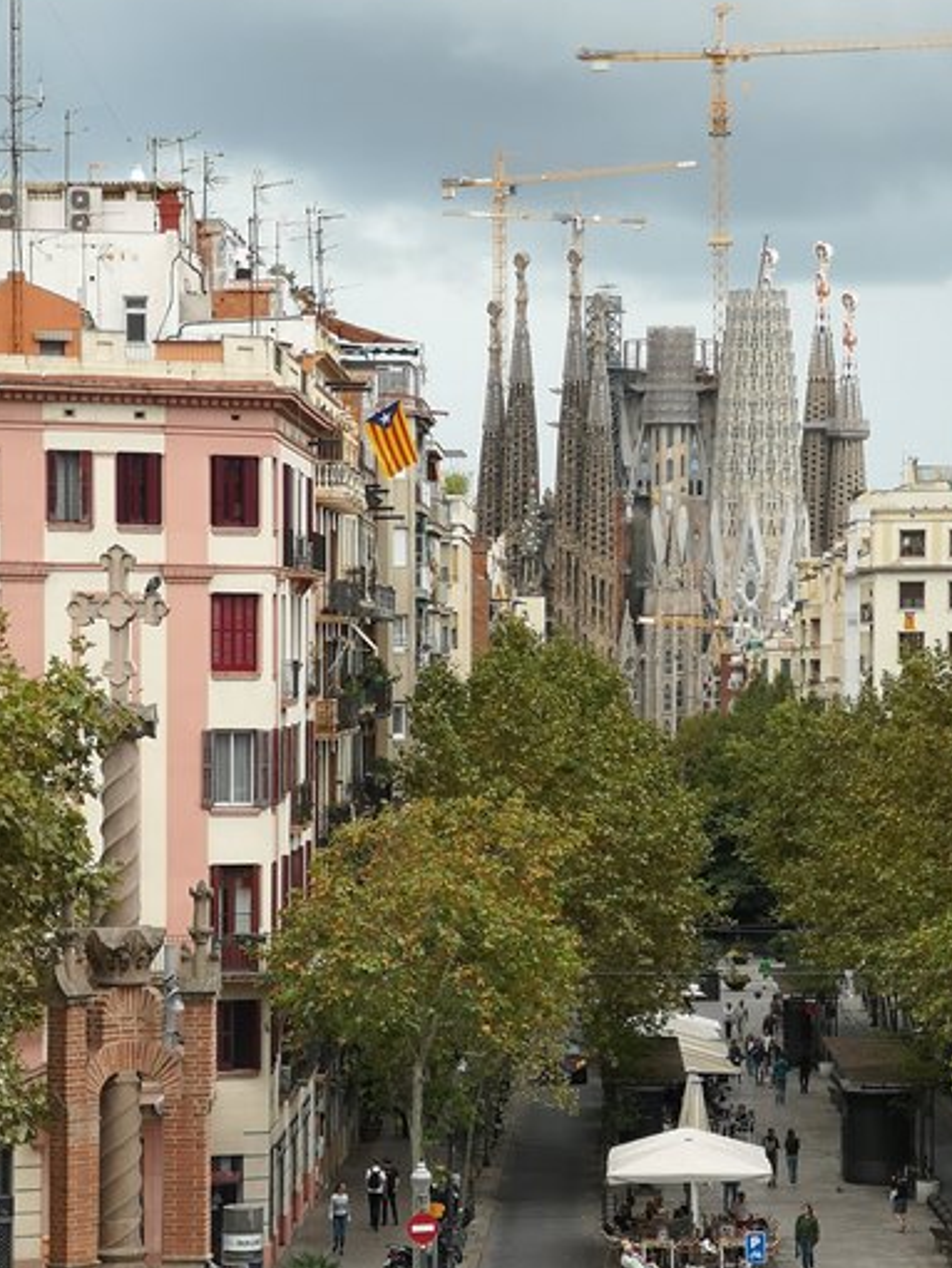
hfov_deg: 11.7
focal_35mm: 127
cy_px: 838
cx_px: 611
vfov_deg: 15.5
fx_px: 4653
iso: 50
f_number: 2.4
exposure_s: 1/194
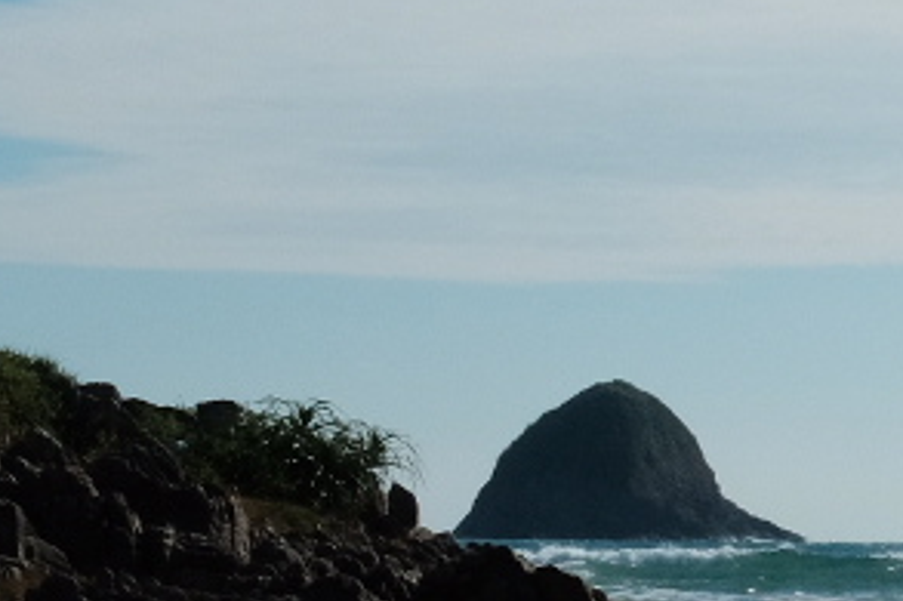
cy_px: 1045
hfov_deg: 9.1
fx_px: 5314
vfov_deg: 6.3
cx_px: 1803
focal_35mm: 212
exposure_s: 1/950
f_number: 16
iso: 800
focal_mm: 23
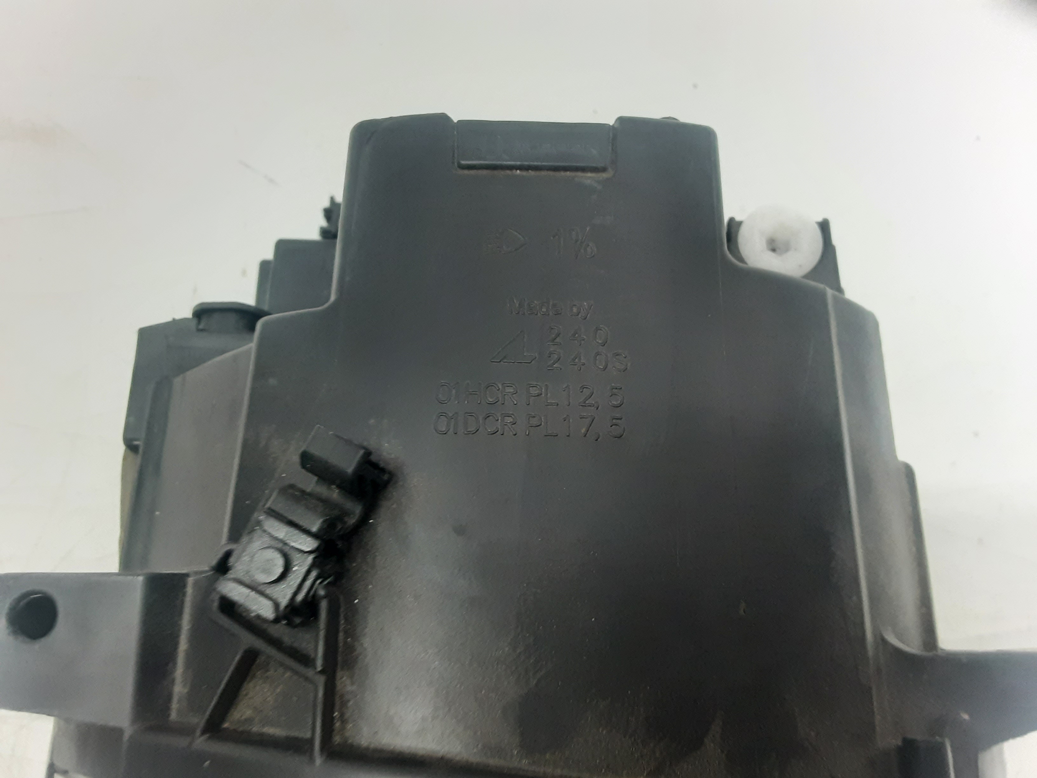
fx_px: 809
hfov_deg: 65.3
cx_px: 518
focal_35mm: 27
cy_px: 389
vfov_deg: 51.4
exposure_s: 1/50
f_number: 1.9
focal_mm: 2.91
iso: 200
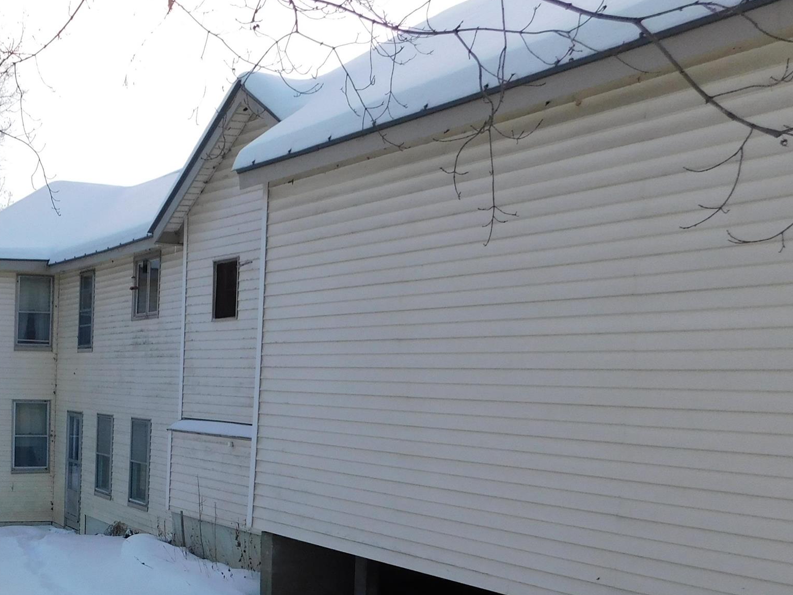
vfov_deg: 30.4
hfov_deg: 37.5
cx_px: 26
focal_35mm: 46
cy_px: 509
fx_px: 1054
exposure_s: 1/800
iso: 125
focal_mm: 4
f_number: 3
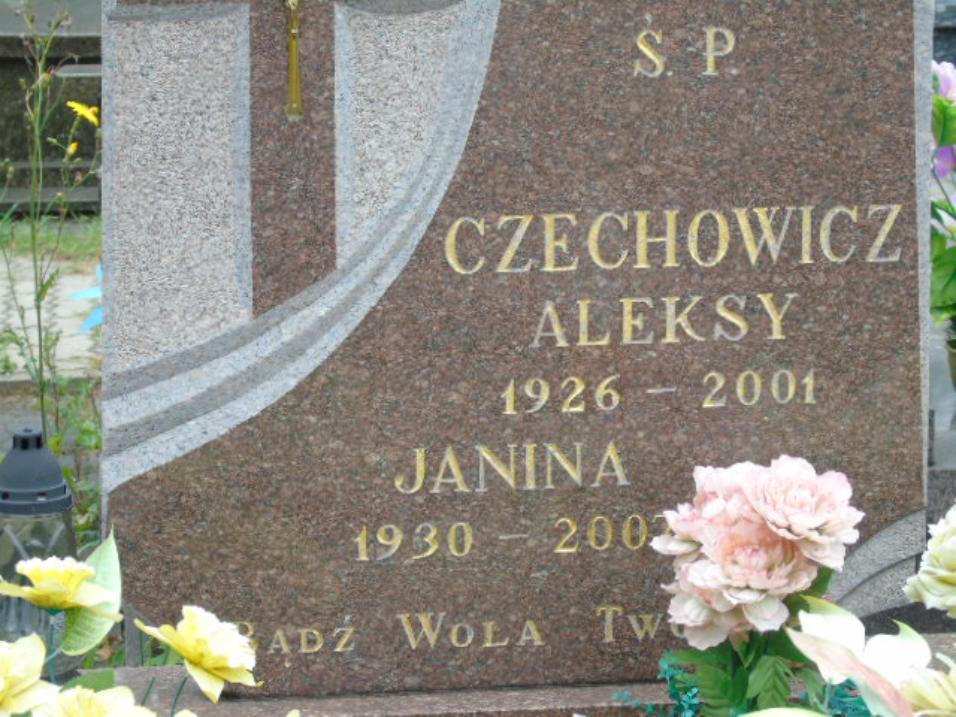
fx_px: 3425
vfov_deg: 12.0
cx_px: 478
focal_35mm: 124
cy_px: 358
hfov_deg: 15.9
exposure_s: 1/80
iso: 80
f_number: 4.6
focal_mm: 22
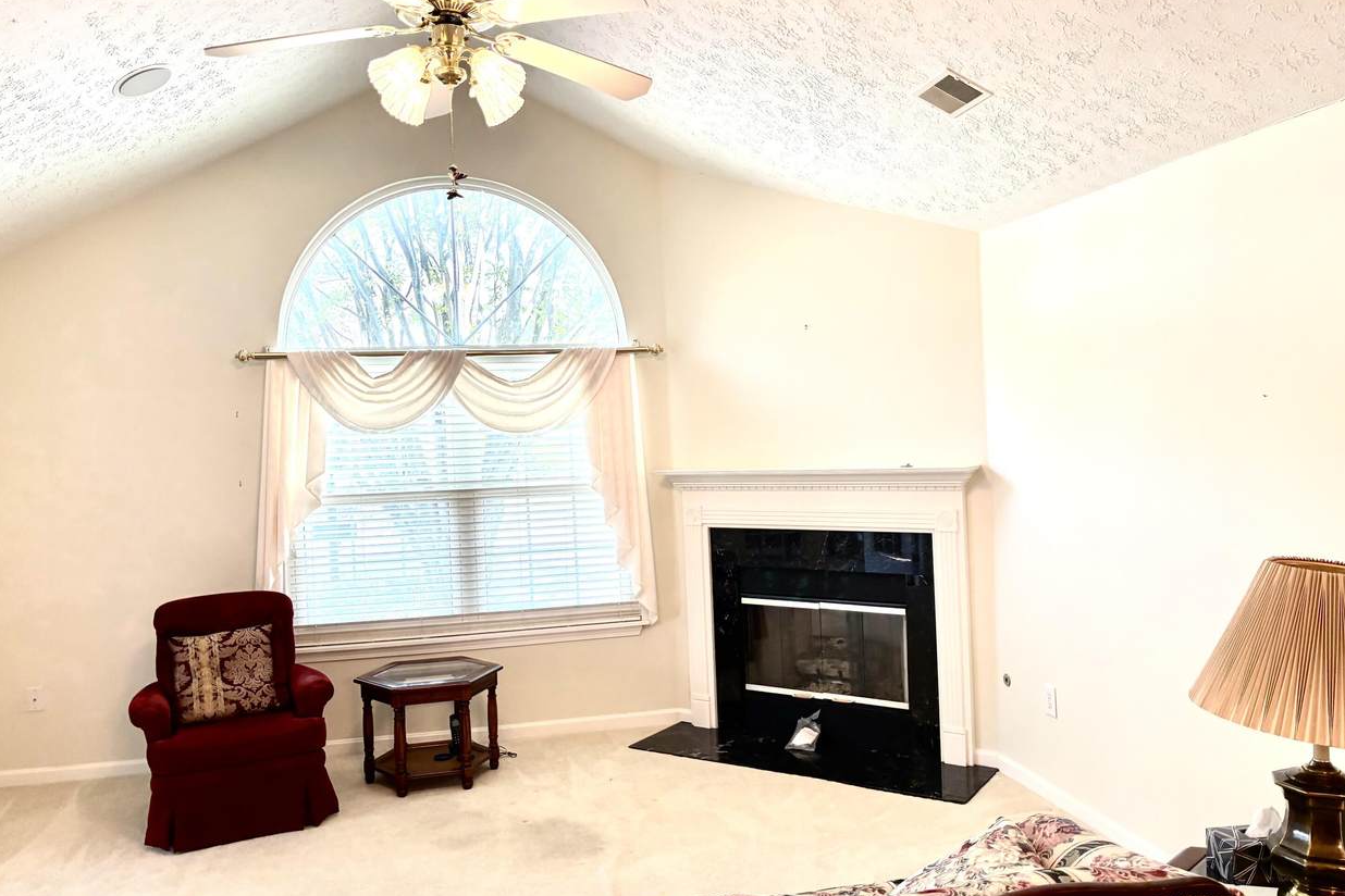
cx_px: 656
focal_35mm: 28
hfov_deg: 65.5
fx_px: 1046
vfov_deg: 46.4
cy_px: 439
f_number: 1.6
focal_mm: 5.96
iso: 125
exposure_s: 1/120
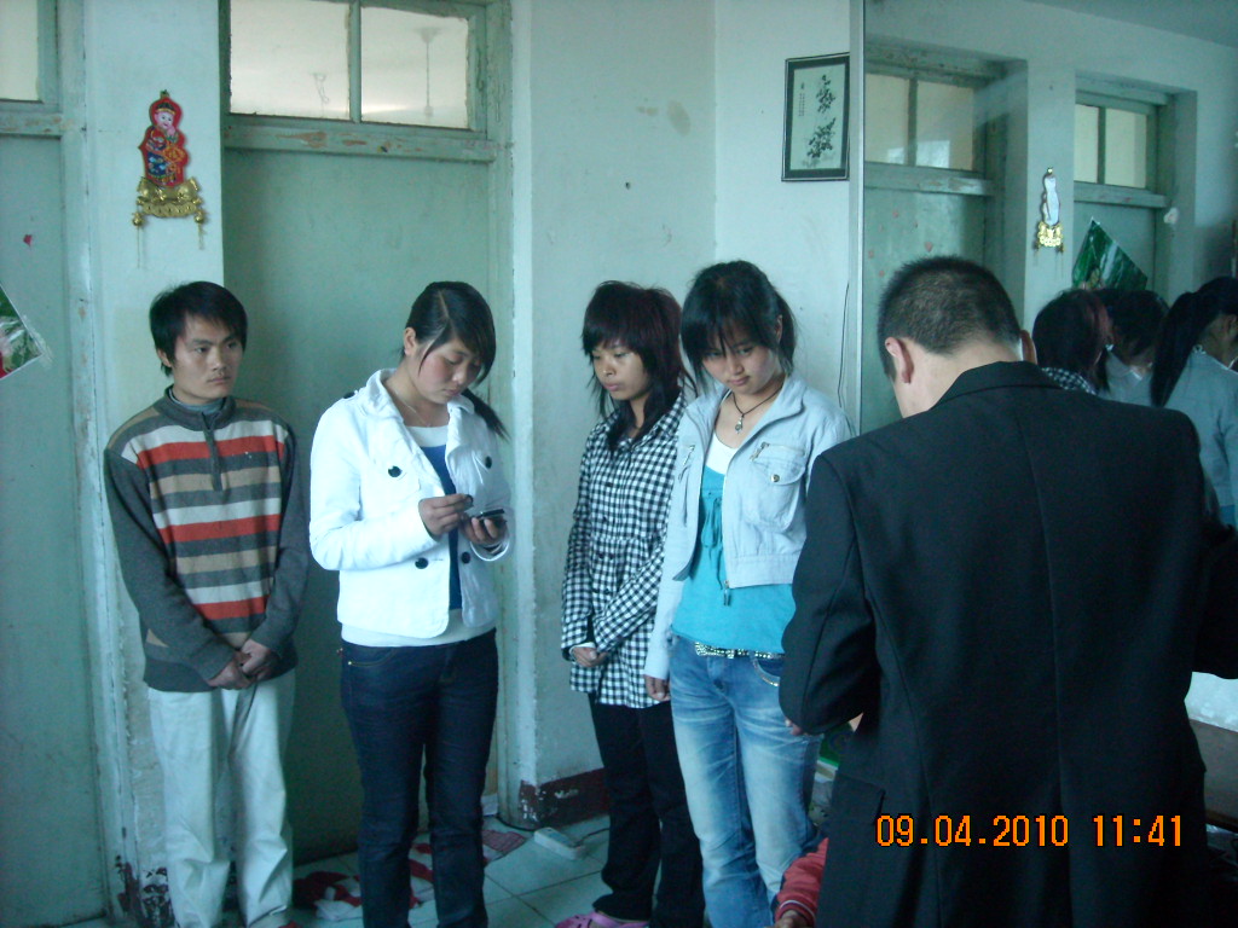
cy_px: 464
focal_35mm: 35
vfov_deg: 40.7
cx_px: 619
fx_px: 1252
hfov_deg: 52.6
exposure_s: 1/60
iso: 400
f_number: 2.8
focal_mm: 5.7
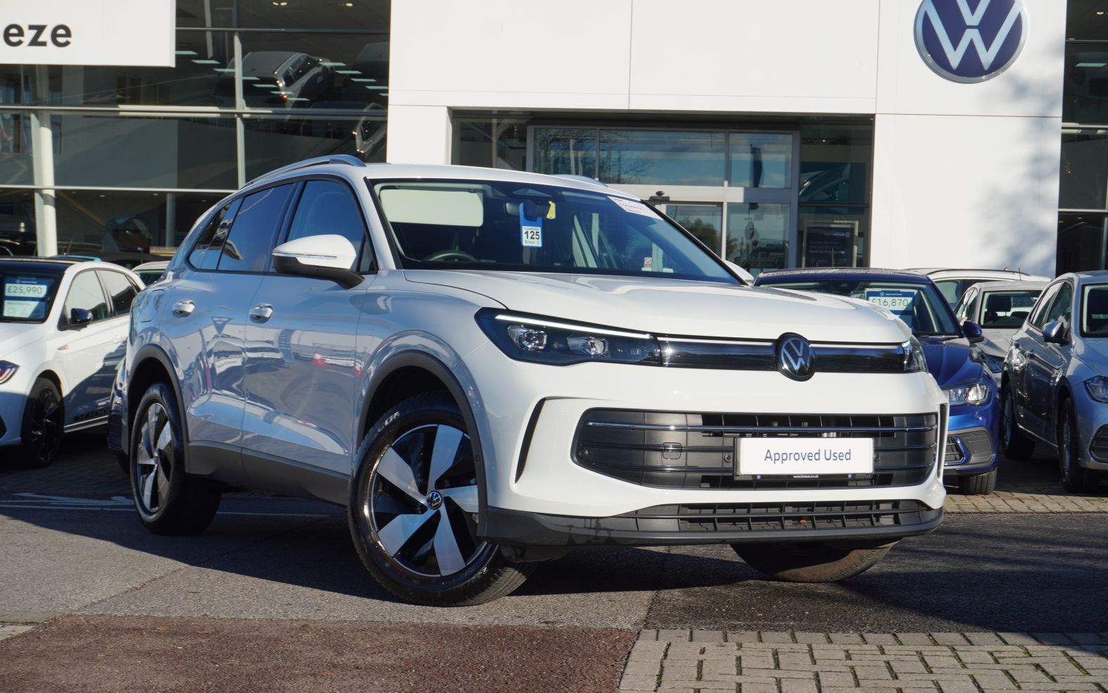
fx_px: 1782
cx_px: 562
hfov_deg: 34.5
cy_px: 331
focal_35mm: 59
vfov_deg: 22.0
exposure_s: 1/160
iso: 100
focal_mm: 38
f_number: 9
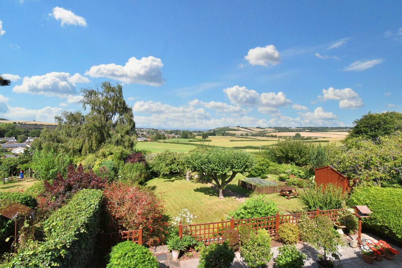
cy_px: 134
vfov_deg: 77.3
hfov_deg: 100.4
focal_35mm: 15
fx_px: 168
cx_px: 201
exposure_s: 1/400
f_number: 10
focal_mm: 10
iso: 200
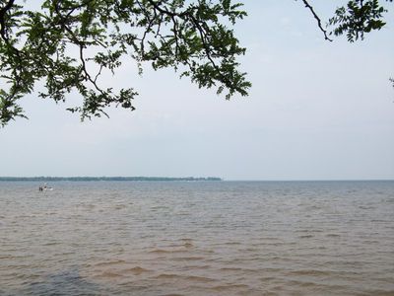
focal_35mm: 34
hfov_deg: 54.0
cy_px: 148
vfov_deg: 41.8
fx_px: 387
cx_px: 197
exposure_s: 1/374
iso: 64
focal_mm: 5.7
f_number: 5.5
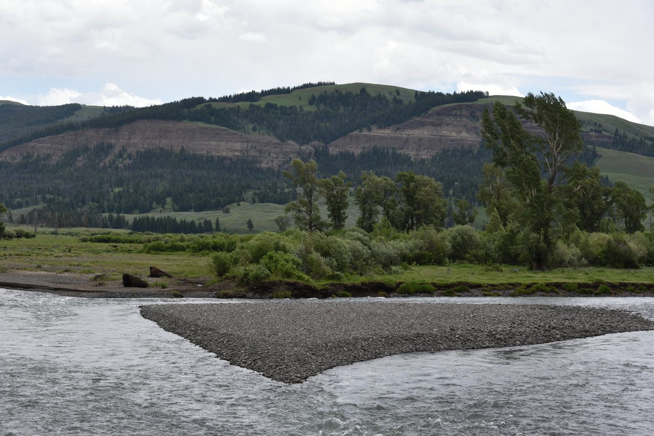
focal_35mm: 70
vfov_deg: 19.5
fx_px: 1272
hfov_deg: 28.8
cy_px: 218
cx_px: 327
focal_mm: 70
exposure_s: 1/200
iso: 100
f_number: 7.1
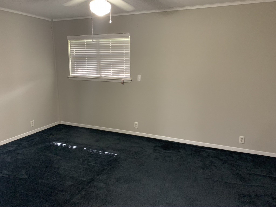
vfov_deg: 53.1
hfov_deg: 67.3
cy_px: 104
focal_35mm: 26
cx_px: 138
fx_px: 207
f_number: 1.8
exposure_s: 1/40
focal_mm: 4.25
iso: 320
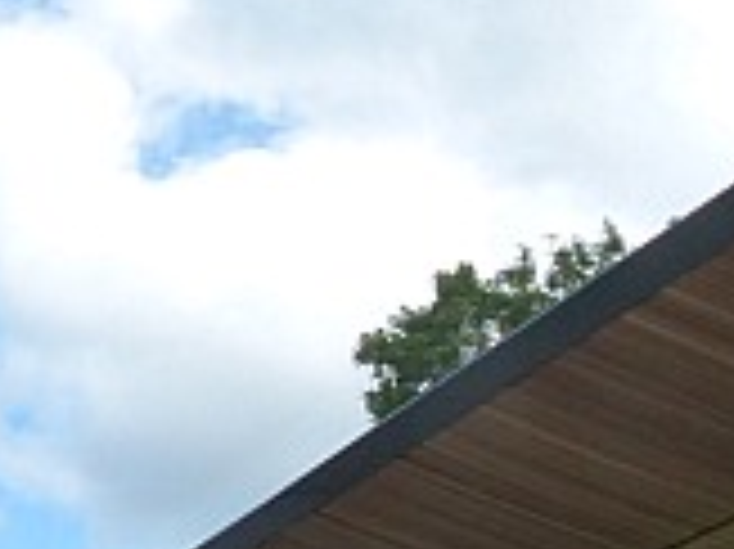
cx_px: 1072
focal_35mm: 98
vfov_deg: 14.7
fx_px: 2076
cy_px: 621
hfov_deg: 18.1
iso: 160
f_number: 4
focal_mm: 4.5
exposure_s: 1/500
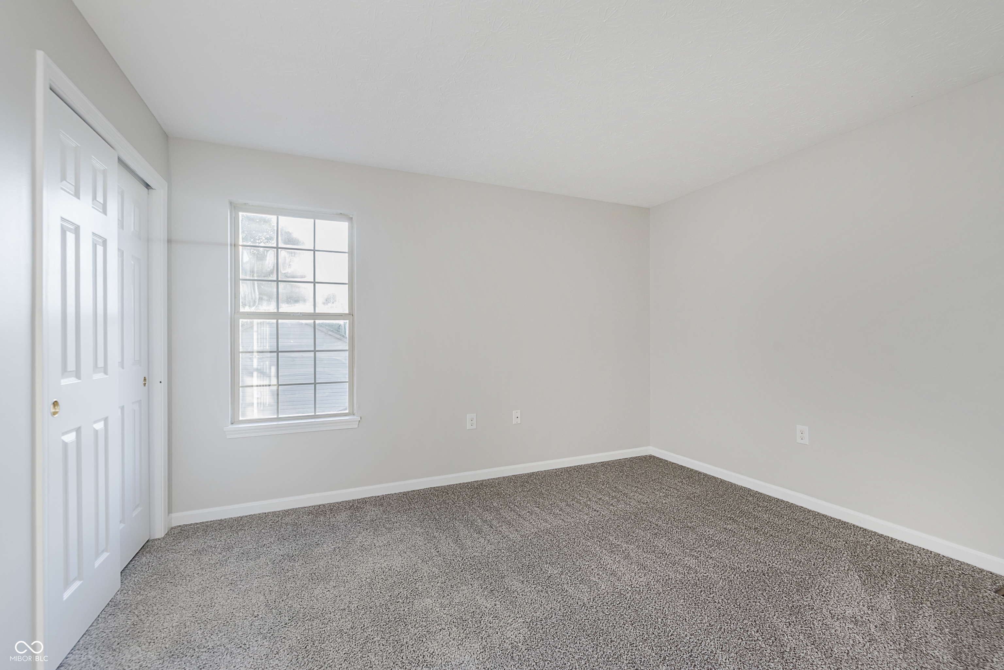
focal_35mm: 15
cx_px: 502
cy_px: 335
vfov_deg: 77.4
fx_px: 418
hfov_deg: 100.4
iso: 320
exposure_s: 1/80
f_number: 5.6
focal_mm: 15
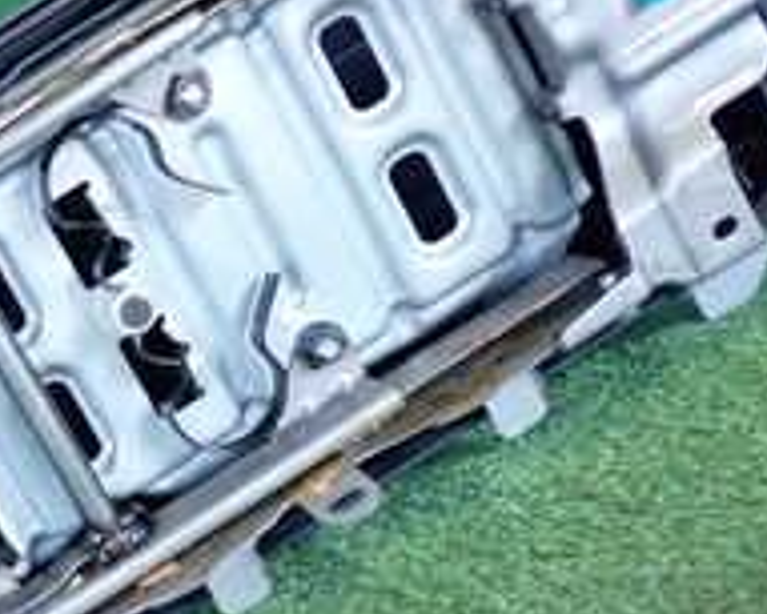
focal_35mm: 92
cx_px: -253
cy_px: 502
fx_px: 2089
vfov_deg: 16.6
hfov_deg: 19.1
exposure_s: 1/125
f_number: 2.3
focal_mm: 5.4
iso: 640
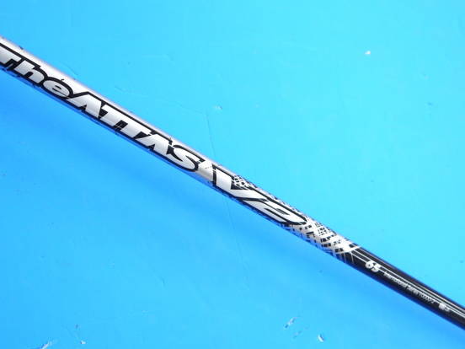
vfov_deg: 25.2
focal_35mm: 58
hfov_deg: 33.2
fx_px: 779
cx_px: 222
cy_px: 182
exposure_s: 1/60
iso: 400
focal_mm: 25
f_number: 4.6
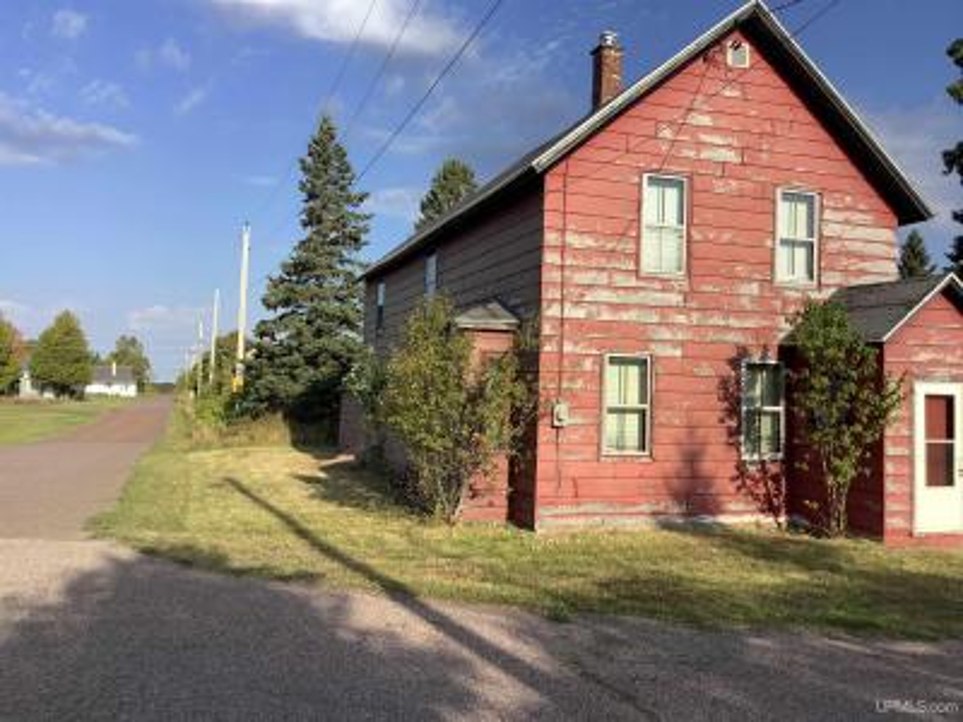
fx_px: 862
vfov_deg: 45.4
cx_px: 482
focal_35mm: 31
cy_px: 361
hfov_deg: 58.4
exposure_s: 1/1294
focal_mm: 3.3
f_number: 2.4
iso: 25
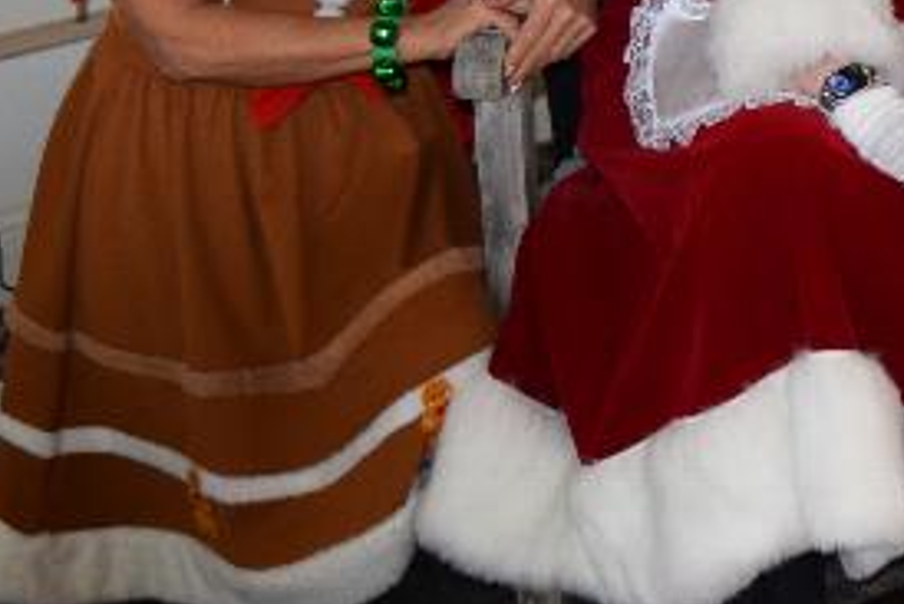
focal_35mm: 148
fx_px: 3714
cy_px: -342
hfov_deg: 13.3
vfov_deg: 9.0
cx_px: 1250
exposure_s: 1/80
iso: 800
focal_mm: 27
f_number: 4.5
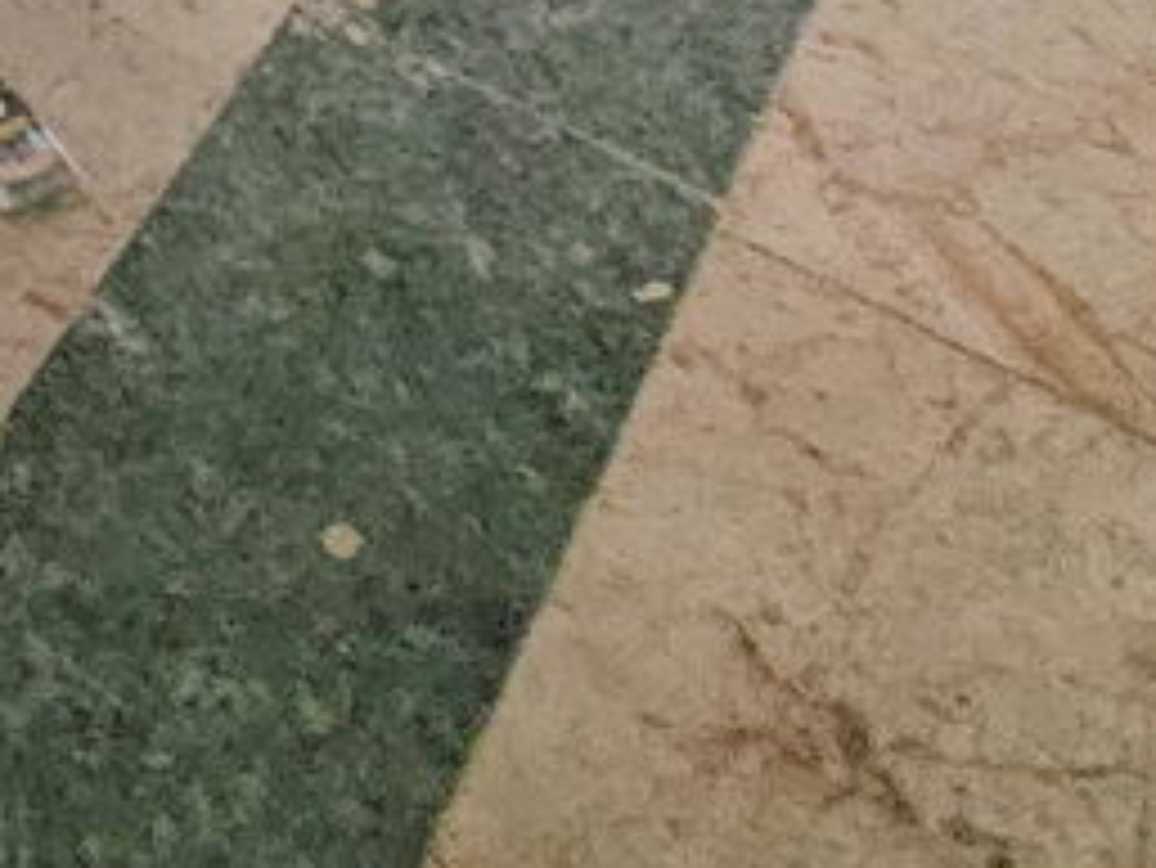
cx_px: -4
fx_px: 2706
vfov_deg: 12.6
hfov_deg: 23.1
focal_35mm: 81
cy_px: -1394
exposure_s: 1/25.1
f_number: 2.2
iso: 800
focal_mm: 2.2
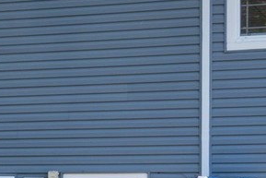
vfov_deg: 8.1
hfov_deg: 10.7
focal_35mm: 168
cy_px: 186
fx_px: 1242
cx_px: -342
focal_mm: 20
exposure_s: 1/4
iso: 100
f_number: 18
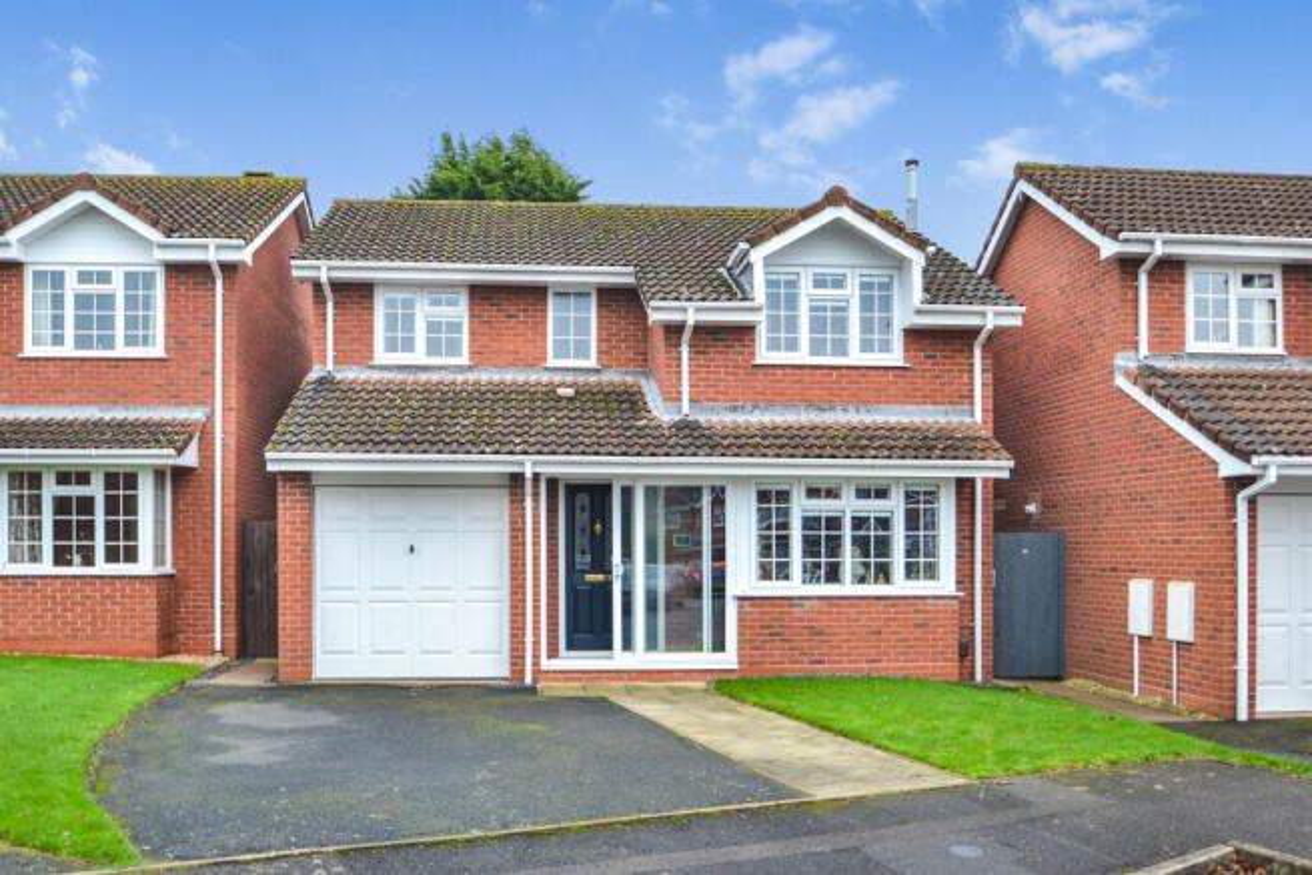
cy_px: 438
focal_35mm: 32
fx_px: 1148
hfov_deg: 59.5
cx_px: 656
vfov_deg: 41.7
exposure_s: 1/100
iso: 400
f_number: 5
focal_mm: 21
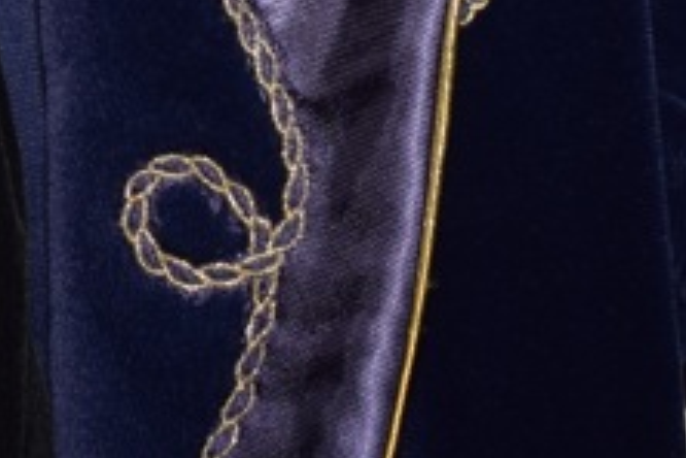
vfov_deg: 8.1
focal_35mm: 162
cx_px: -235
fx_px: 3087
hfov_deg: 12.3
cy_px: -407
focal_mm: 24
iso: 100
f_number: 5.6
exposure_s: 1/100
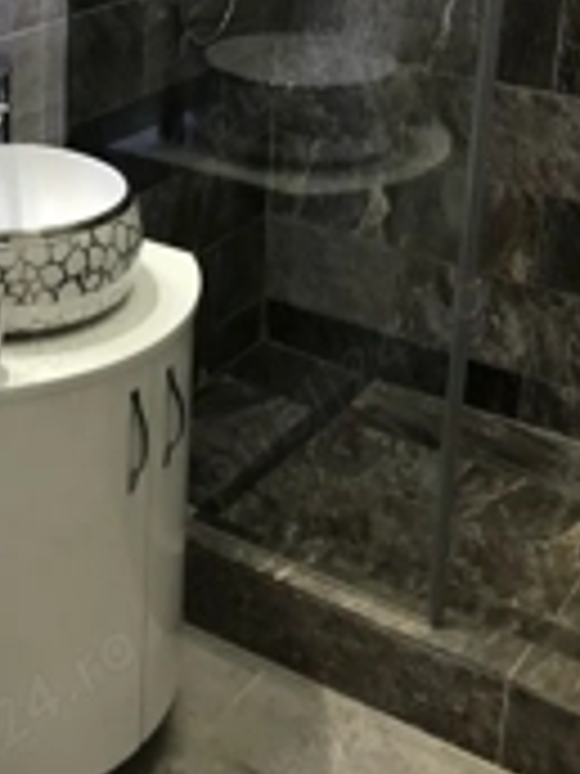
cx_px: 81
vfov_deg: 28.7
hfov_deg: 22.2
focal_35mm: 65
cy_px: 90
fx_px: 1452
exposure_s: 1/15
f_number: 1.8
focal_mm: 3.99
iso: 40
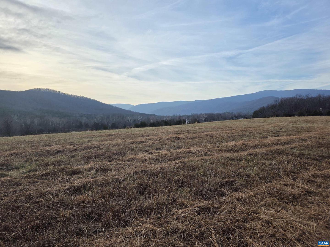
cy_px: 124
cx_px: 165
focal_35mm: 23
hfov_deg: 73.9
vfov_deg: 58.9
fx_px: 219
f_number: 1.7
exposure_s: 1/2593
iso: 80
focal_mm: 6.3
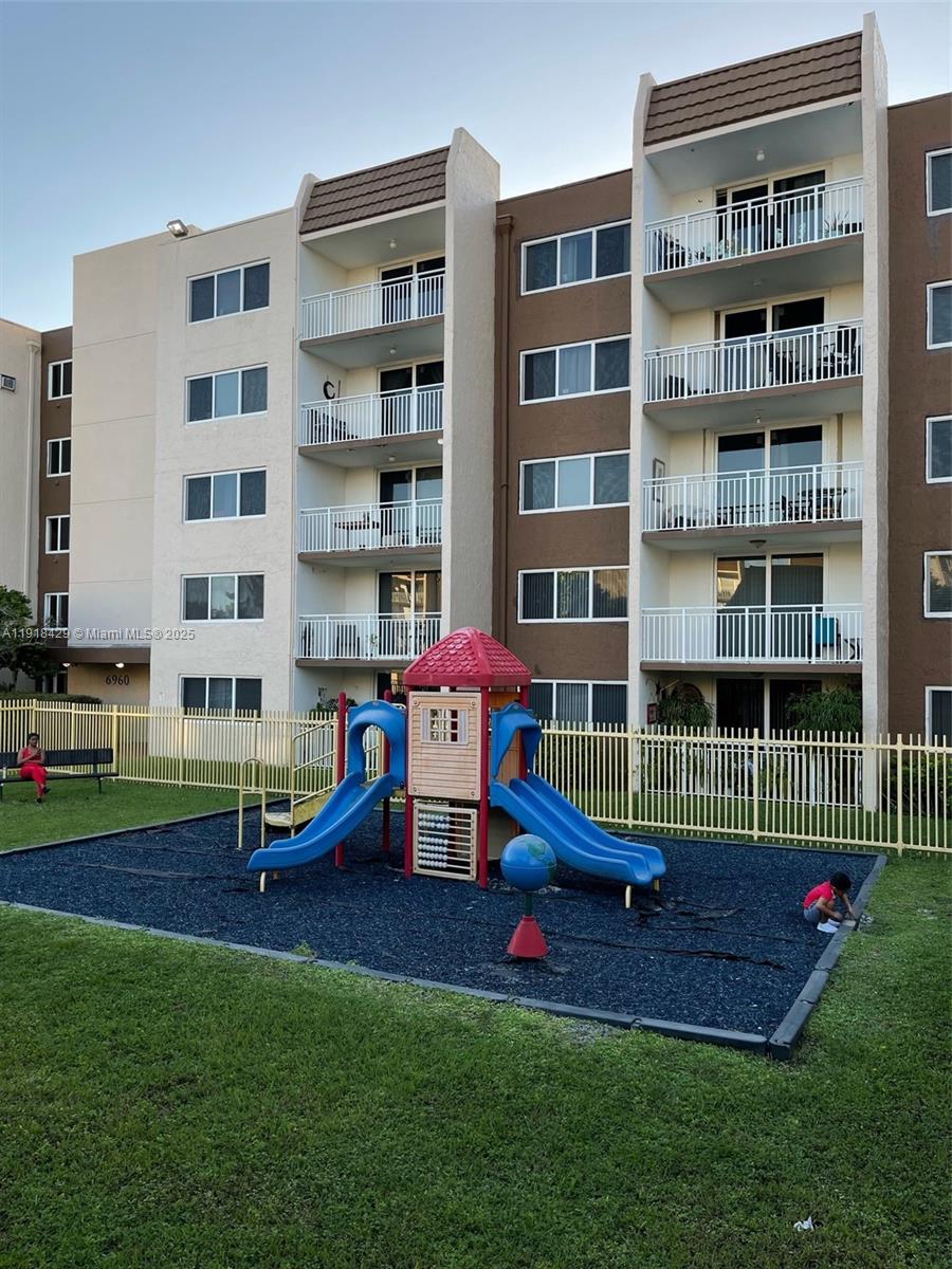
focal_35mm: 26
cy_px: 634
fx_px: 953
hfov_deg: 53.1
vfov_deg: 67.3
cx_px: 476
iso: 32
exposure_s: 1/459
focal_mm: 5.1
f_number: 1.6
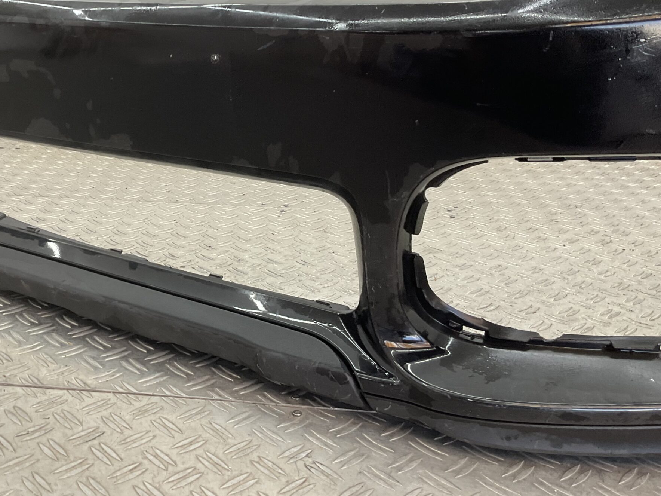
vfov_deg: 34.1
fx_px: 802
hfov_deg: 43.6
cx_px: 183
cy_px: 168
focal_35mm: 42
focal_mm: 3
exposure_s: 1/120
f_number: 1.8
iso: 32
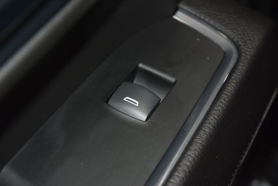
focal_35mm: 105
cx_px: 139
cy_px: 93
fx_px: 811
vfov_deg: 13.0
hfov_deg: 19.5
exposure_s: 1/80
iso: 1800
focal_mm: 70
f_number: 4.5
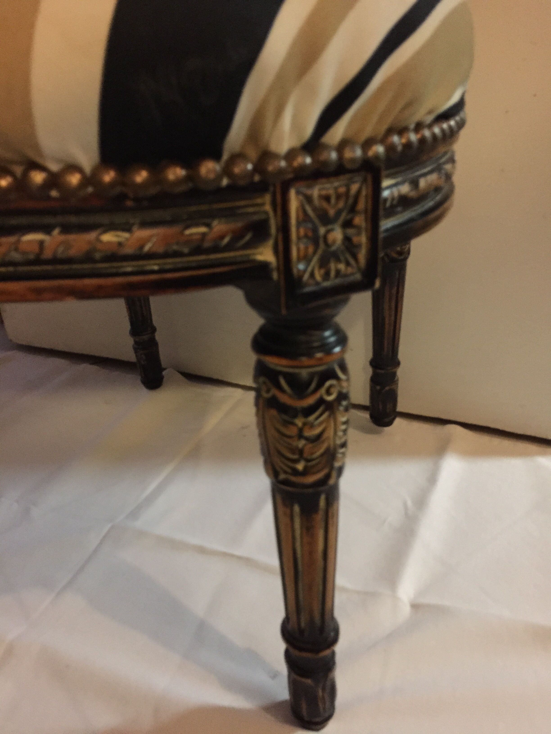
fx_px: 615
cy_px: 367
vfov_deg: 61.7
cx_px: 276
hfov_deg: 48.2
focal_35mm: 29
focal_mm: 4.15
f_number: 2.2
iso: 500
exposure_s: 1/17
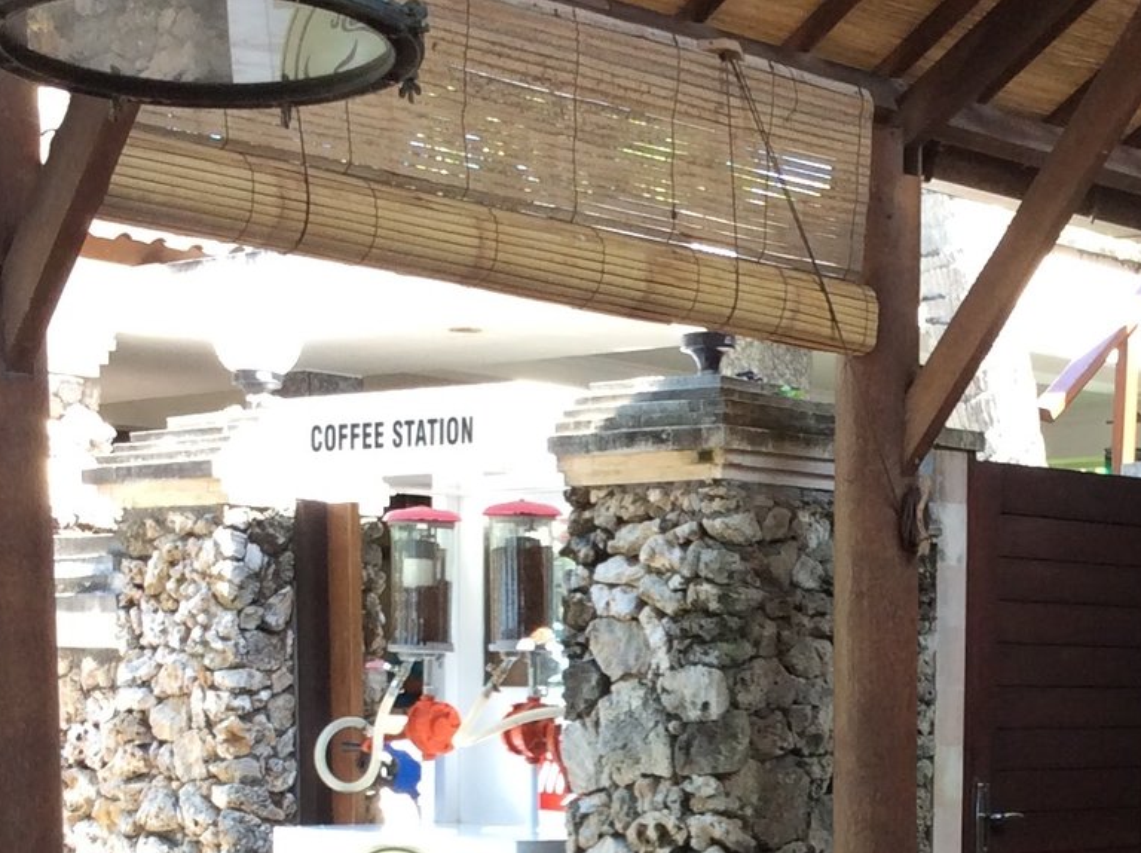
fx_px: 2667
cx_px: 911
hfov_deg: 23.8
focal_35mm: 81
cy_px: 935
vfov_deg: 17.6
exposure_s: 1/100
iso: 40
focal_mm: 3.3
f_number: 2.4
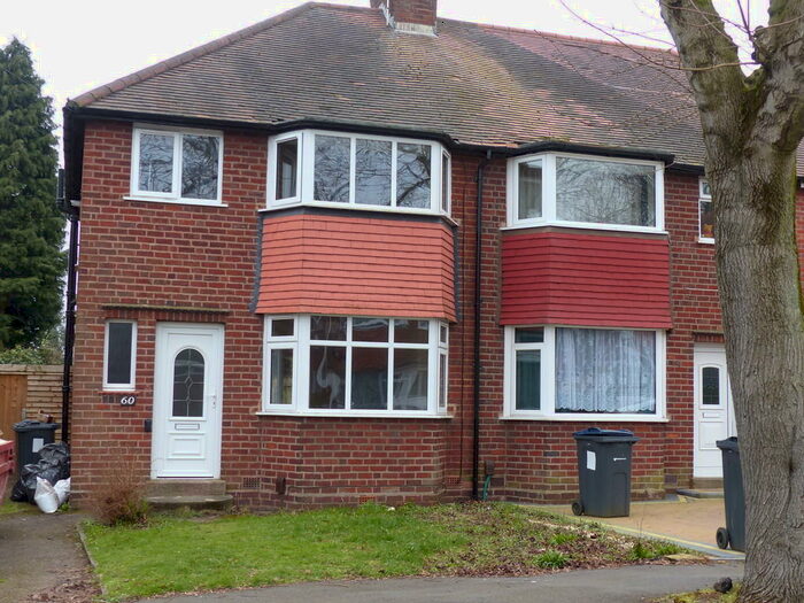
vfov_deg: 32.2
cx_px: 402
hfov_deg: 42.1
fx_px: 1045
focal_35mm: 45
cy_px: 302
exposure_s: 1/125
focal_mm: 8.1
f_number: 2.8
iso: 100
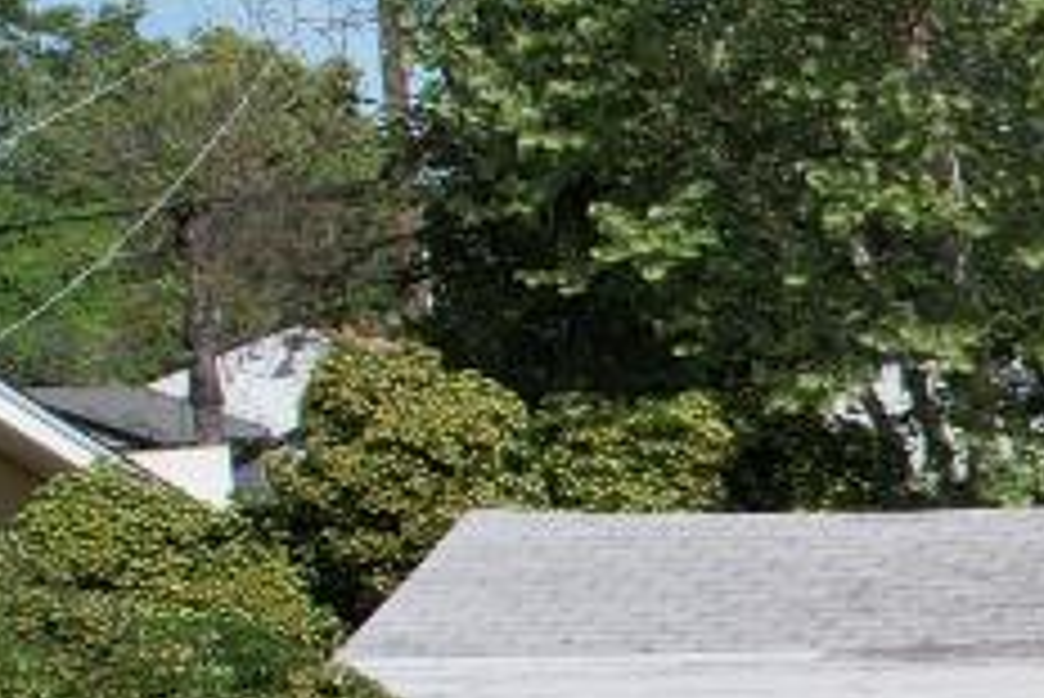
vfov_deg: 9.6
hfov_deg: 11.7
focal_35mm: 142
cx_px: 2529
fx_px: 4120
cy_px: 806
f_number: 2.8
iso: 110
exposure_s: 1/2000
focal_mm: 8.38
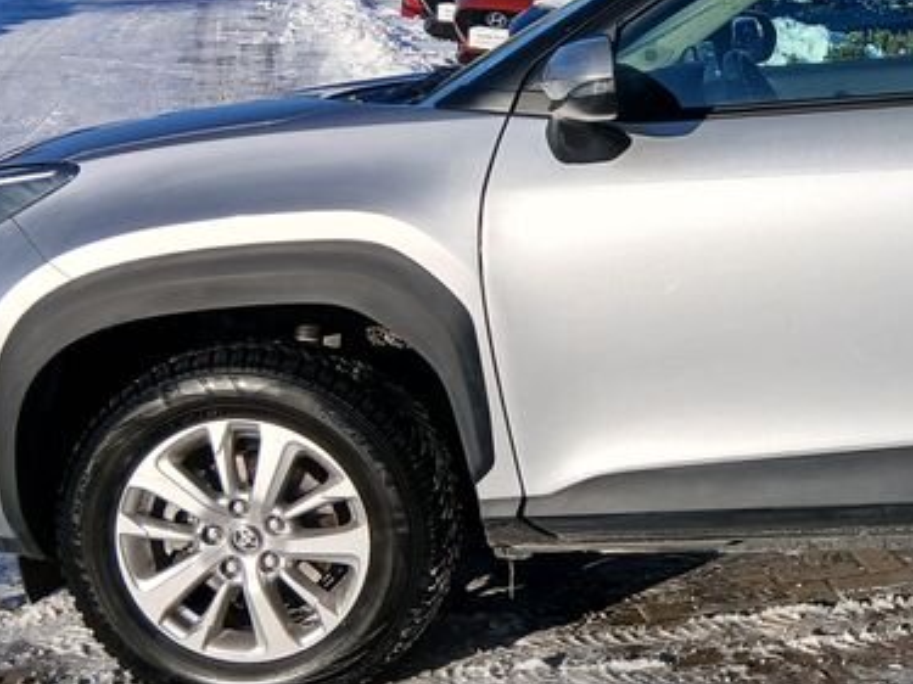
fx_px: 1872
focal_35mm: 71
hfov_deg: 25.5
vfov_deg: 20.6
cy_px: 236
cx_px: 996
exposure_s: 1/791
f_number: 1.8
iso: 20
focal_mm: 3.98
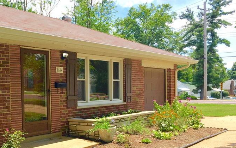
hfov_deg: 41.5
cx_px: 61
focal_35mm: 47
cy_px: 101
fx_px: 302
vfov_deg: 27.2
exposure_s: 1/1276
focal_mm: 4.15
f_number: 2.2
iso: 32
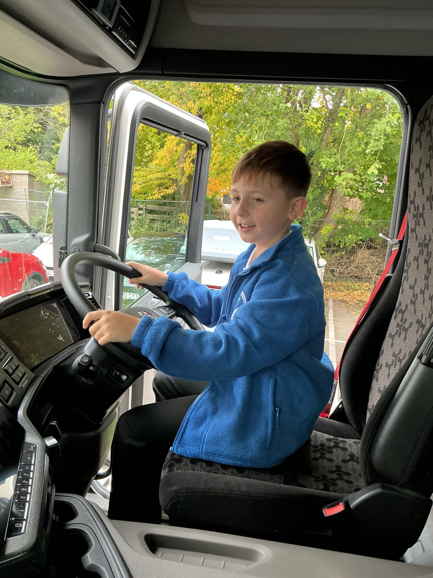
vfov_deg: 61.7
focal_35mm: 29
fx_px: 484
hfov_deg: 48.2
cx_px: 216
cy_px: 289
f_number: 1.8
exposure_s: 1/60
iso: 100
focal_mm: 3
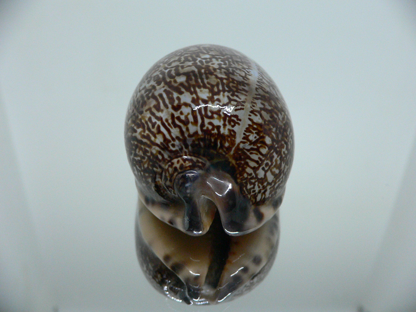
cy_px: 156
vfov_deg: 40.7
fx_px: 421
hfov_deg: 52.6
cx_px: 208
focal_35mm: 35
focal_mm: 4.6
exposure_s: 1/40
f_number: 2.8
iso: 200
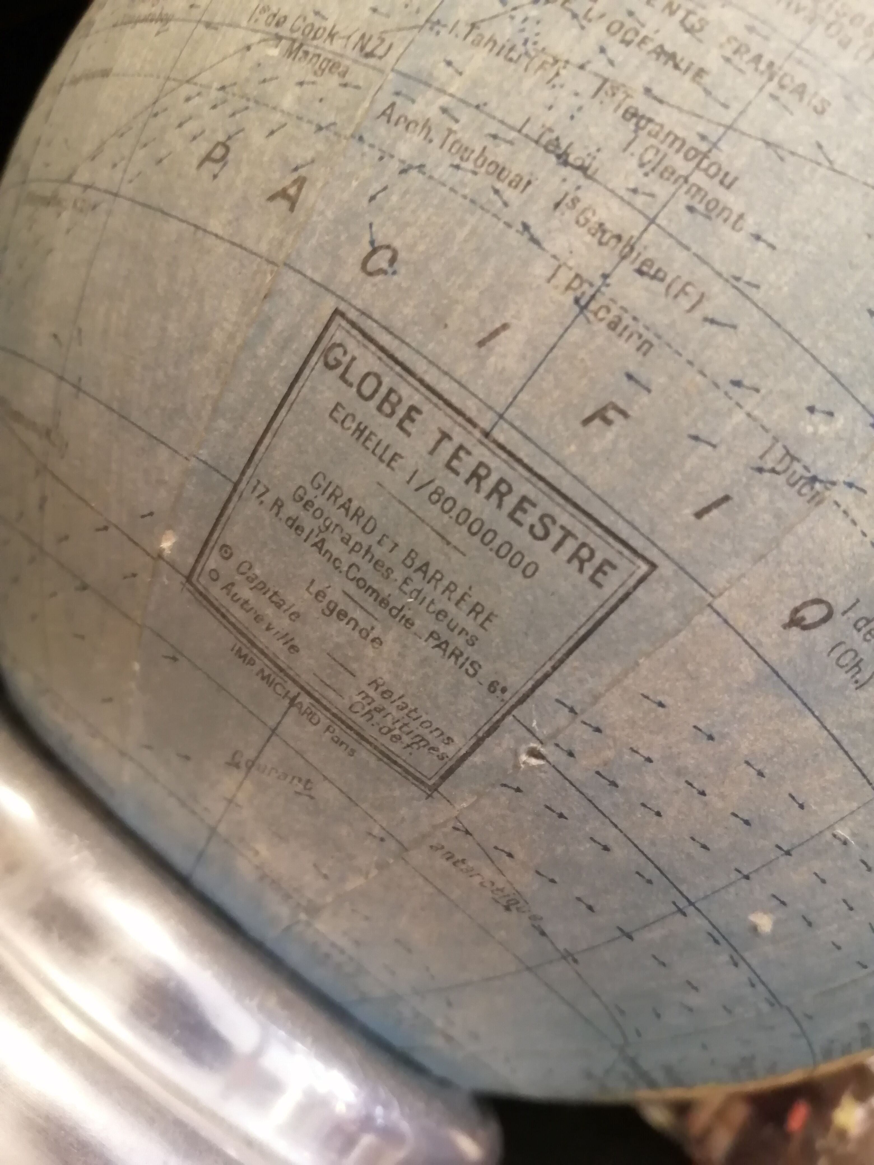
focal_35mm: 26
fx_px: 875
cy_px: 582
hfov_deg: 53.1
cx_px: 437
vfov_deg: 67.3
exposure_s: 1/30
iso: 320
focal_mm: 3.6
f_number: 1.8
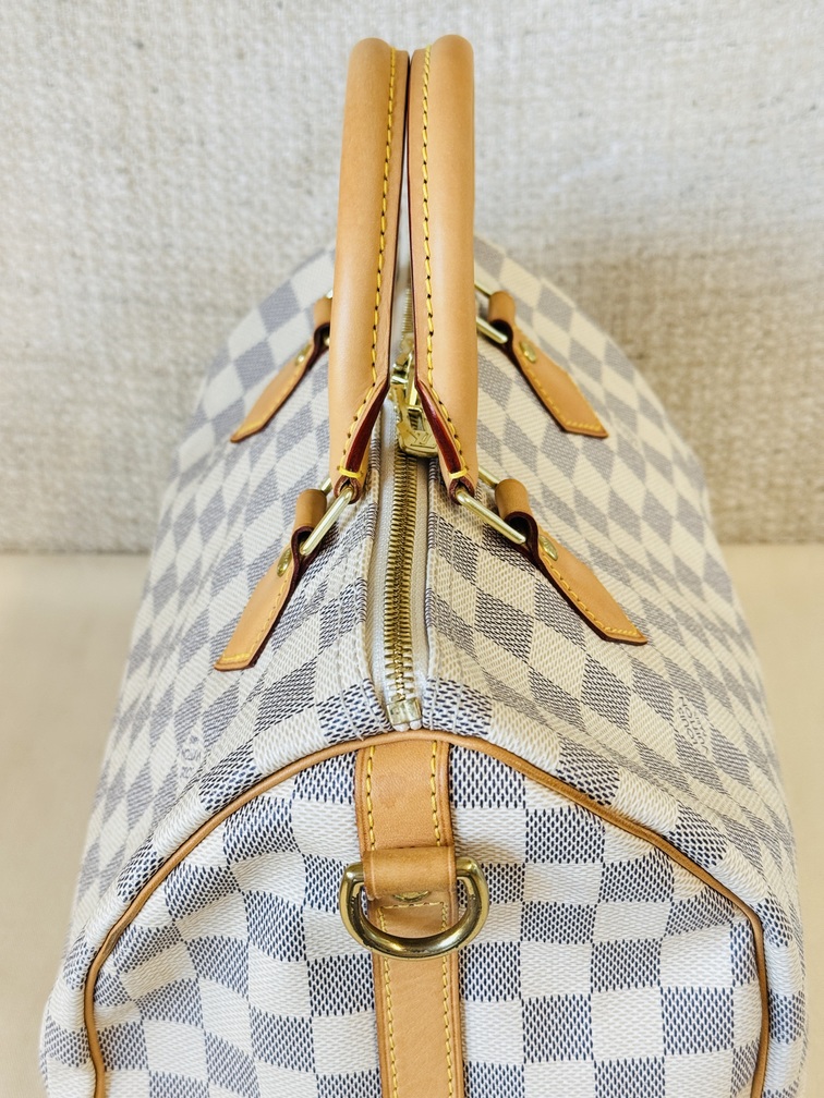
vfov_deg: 39.7
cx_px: 412
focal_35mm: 48
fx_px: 1523
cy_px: 549
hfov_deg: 30.3
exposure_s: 1/50
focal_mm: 6.76
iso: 100
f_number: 1.78
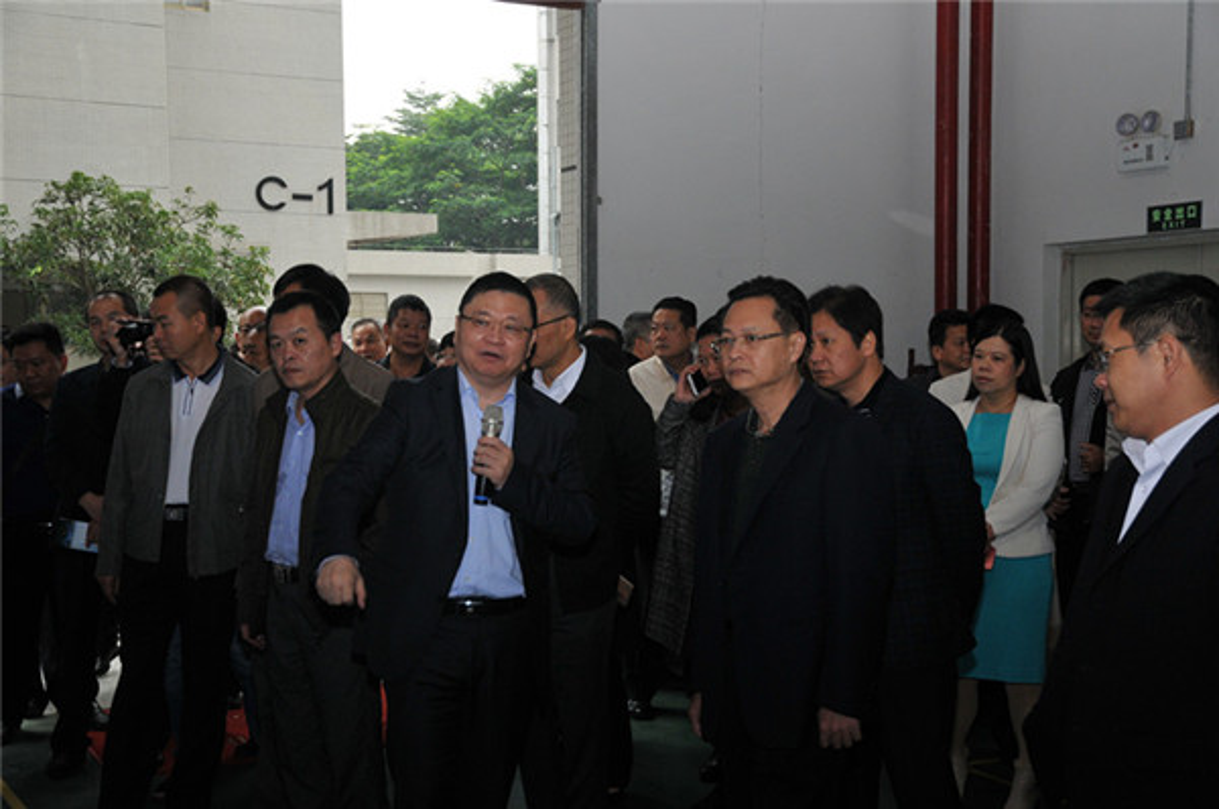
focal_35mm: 51
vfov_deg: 26.4
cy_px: 404
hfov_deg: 38.9
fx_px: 1724
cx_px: 610
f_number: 5
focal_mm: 34
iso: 500
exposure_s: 1/400
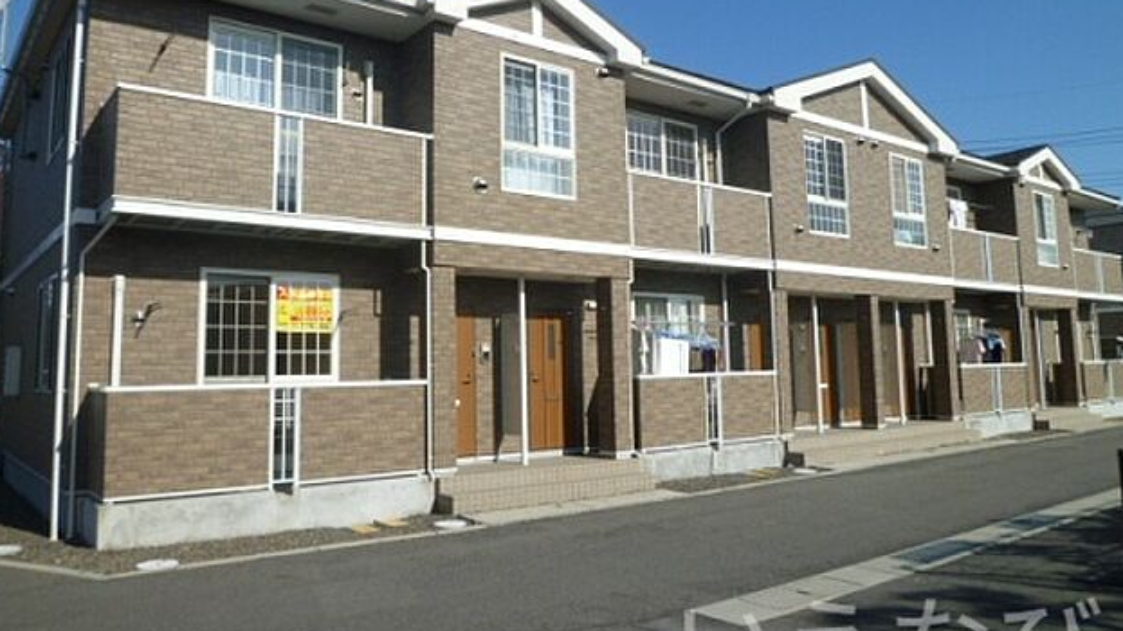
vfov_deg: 41.3
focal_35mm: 28
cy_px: 267
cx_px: 553
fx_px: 834
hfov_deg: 67.9
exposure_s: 1/500
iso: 100
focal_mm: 4.5
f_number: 5.6
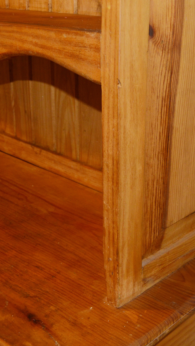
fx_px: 460
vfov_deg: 41.3
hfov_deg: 23.7
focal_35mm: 50
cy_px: 170
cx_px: 144
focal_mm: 18
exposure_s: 1/60
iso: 560
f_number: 3.5
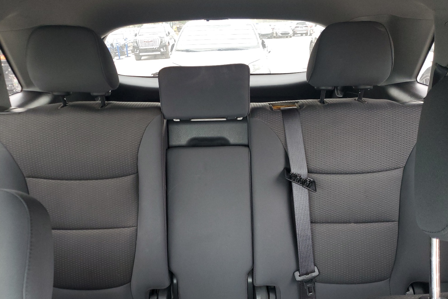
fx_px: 348
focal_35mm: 28
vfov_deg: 46.4
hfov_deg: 65.5
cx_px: 219
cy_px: 163
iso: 134
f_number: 1.5
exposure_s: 1/60.2
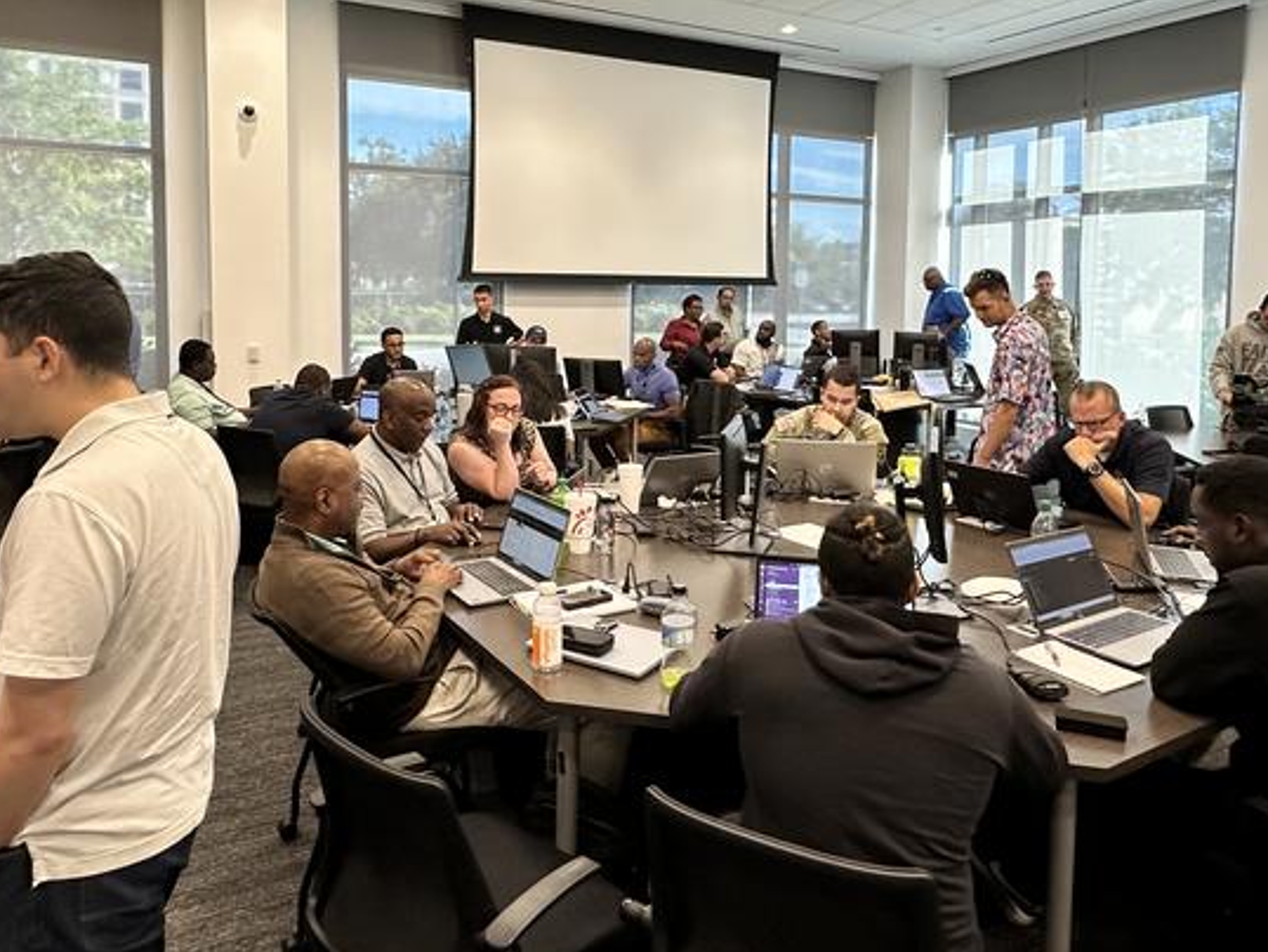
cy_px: 353
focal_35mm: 26
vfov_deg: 52.5
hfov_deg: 67.3
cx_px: 622
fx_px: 953
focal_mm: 2.22
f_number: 2.2
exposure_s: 1/60
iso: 160
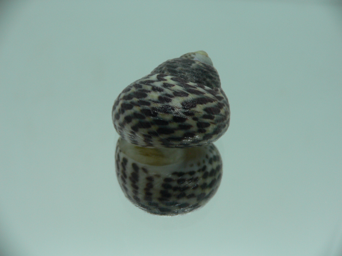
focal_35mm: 35
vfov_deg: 40.7
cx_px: 171
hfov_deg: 52.6
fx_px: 346
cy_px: 128
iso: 80
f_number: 2.8
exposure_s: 1/60
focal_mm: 4.6
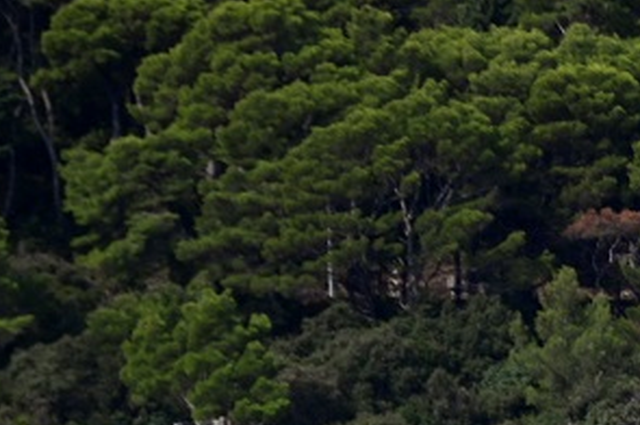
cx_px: 924
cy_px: 868
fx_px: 23511
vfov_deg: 1.0
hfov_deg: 1.6
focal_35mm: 1324
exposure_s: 1/1000
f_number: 5.6
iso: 160
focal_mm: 300
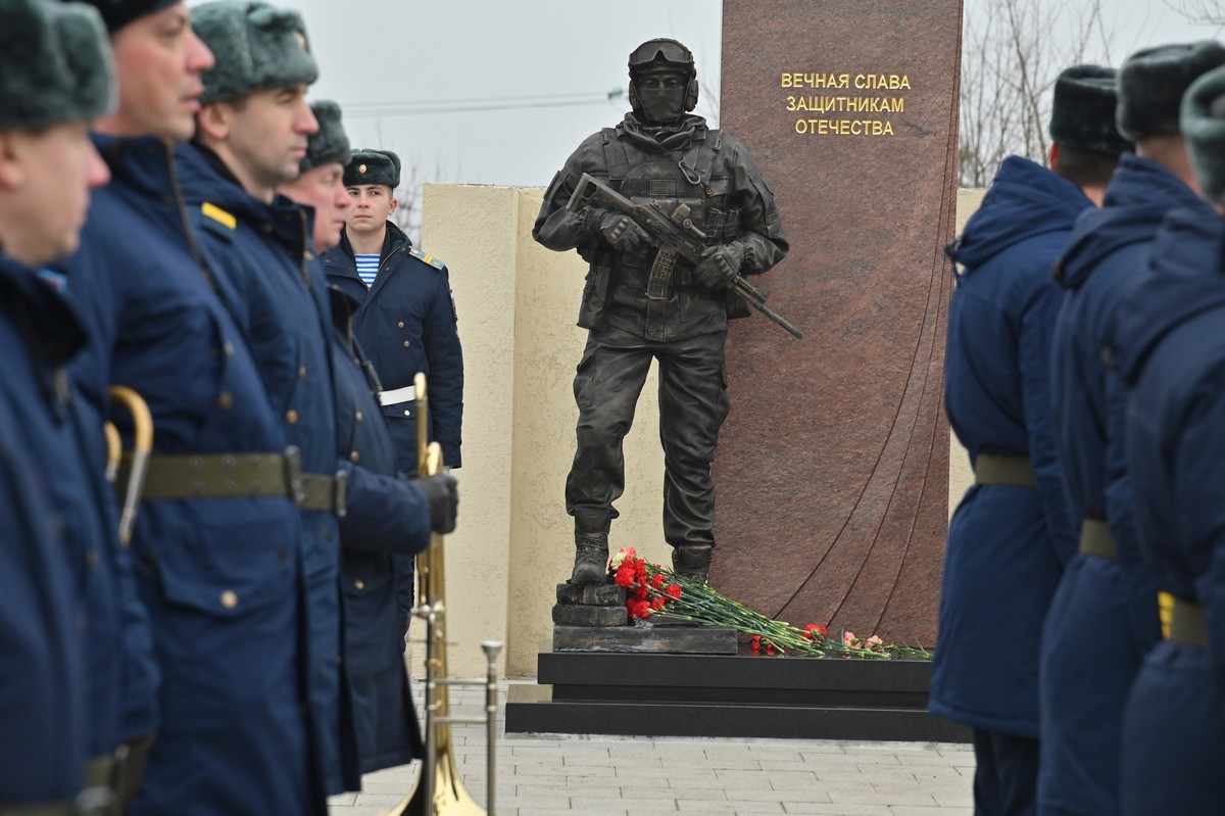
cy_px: 408
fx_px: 5102
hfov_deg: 13.7
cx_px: 612
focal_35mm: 150
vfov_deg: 9.1
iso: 800
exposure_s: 1/200
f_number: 8
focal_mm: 150
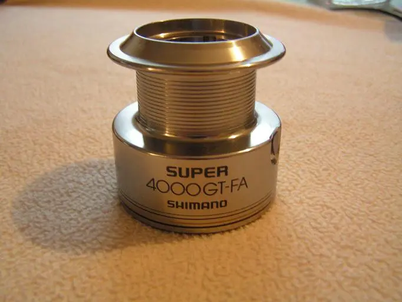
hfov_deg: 49.0
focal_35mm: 38
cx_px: 201
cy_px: 151
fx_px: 441
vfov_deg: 37.7
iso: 200
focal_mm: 6.3
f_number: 2.8
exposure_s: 1/13
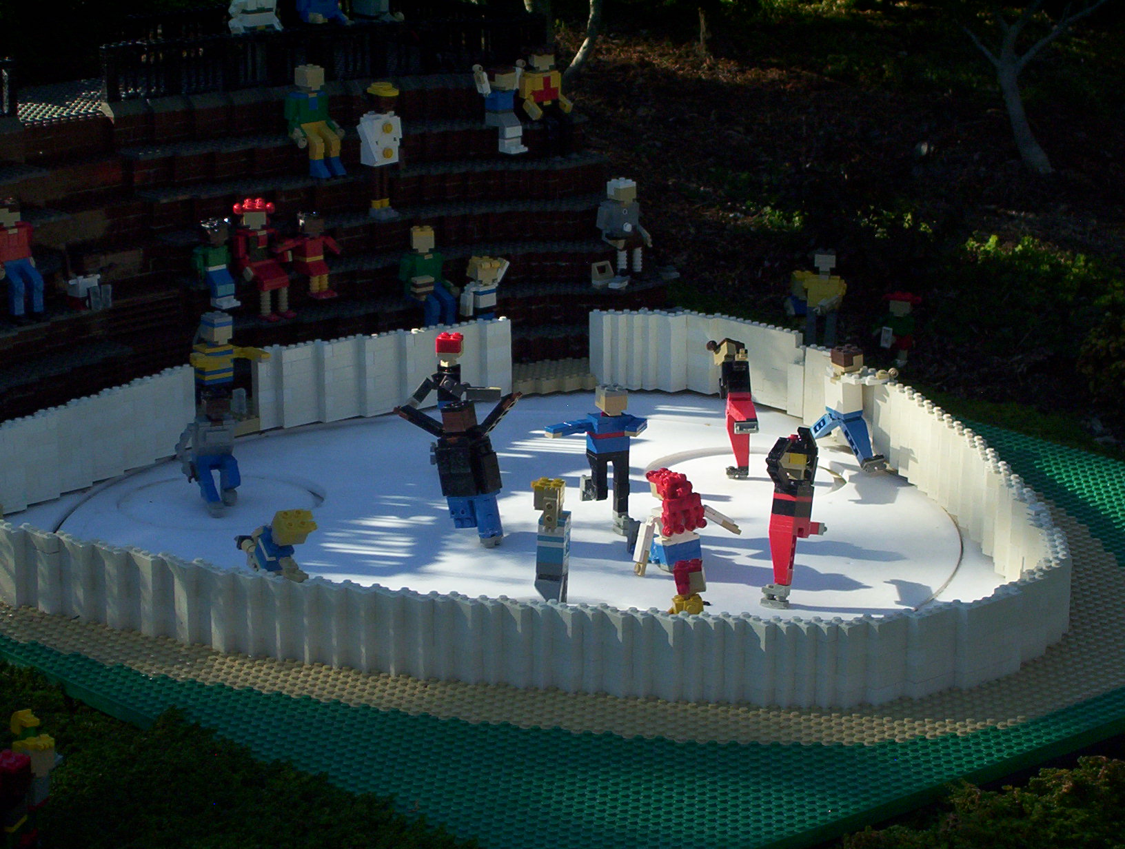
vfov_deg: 12.0
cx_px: 562
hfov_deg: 15.9
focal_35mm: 124
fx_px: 4039
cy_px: 424
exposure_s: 1/660
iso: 100
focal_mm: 16.3
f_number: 4.62
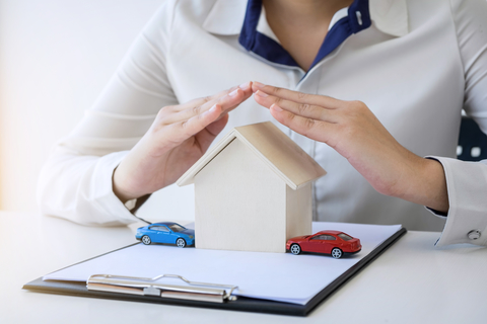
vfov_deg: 23.0
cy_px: 162
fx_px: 798
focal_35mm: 59
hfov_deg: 33.9
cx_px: 244
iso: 320
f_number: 4
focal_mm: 39
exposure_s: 1/100
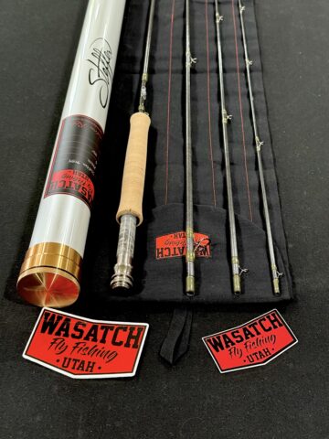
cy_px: 220
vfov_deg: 39.7
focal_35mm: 48
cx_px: 164
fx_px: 608
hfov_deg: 30.3
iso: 500
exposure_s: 1/30
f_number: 1.78
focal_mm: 6.76
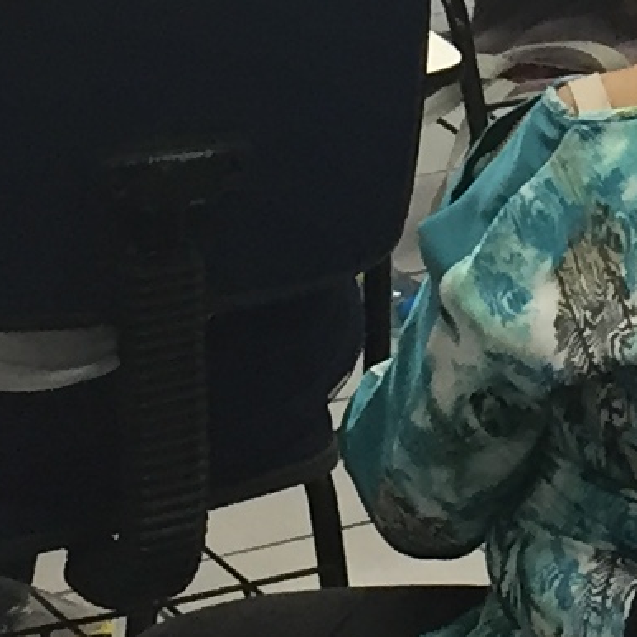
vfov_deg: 7.8
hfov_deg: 8.0
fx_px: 4518
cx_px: 589
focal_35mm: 217
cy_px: -462
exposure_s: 1/30
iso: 80
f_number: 2.2
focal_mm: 4.15
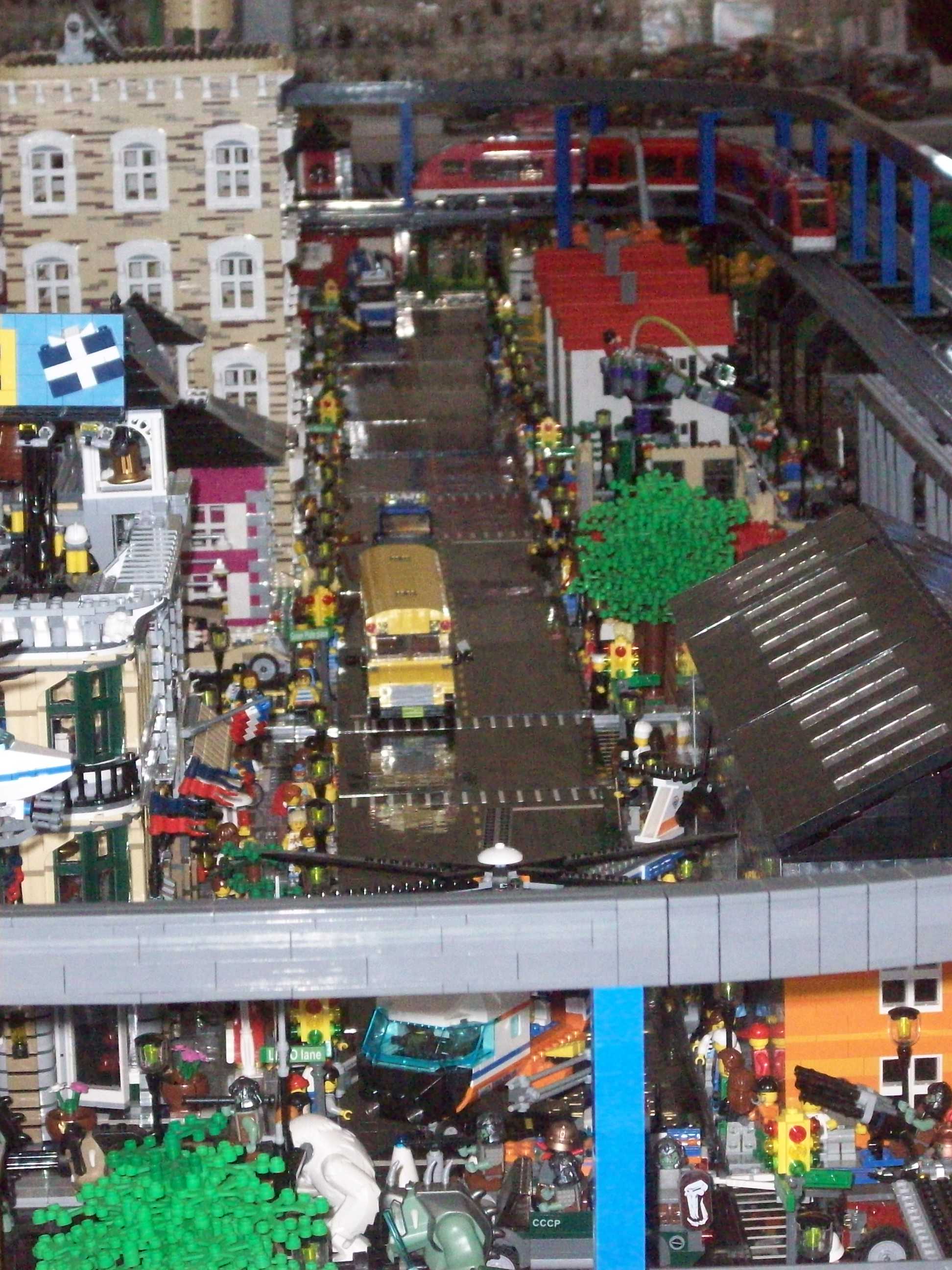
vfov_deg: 17.7
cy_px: 635
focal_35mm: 111
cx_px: 476
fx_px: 4070
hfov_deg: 13.3
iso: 800
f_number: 5.2
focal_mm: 18.6
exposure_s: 1/128
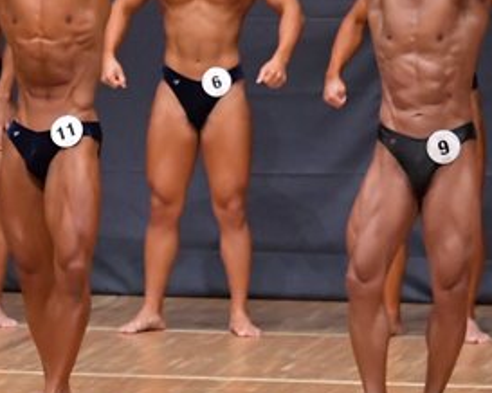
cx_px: -73
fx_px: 7246
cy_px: 191
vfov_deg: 3.1
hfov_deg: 3.9
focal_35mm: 498
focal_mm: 125
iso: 6400
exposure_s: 1/400
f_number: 5.6
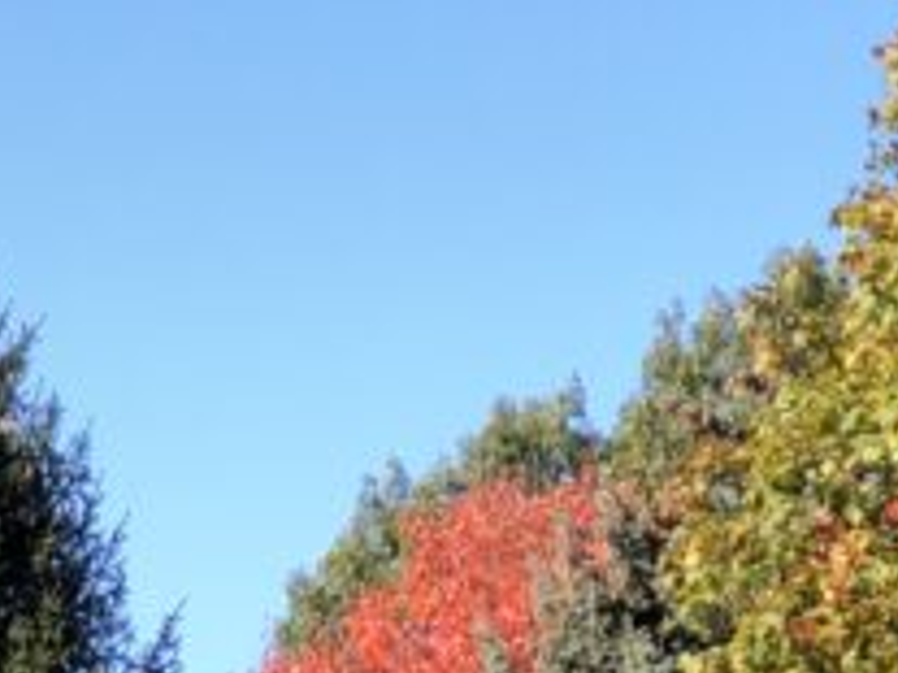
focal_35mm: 282
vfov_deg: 5.1
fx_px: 7311
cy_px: 1524
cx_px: 885
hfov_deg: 7.0
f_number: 2.8
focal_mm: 6.6
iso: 20
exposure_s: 1/217
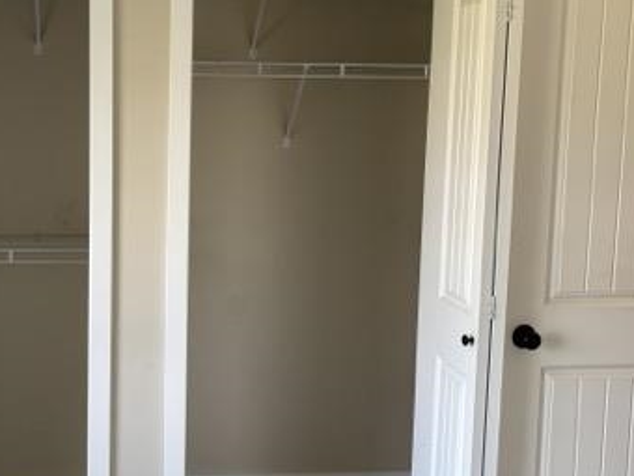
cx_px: 183
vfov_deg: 29.6
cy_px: 194
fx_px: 897
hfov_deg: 38.2
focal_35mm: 49
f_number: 1.6
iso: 100
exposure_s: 1/121
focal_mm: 5.96
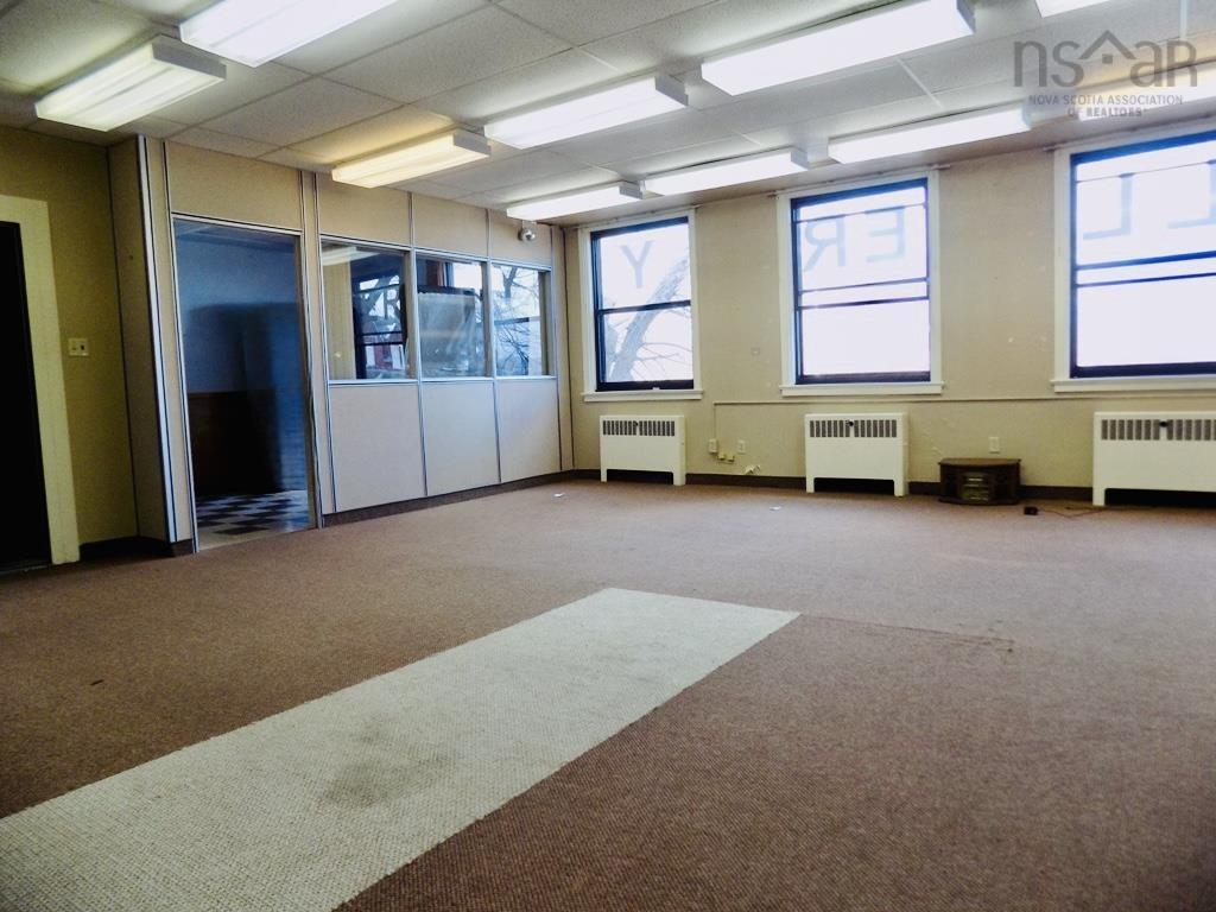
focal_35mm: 23
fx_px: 808
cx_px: 608
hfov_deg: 73.9
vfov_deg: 58.9
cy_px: 456
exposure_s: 1/30
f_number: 3.1
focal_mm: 4
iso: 125
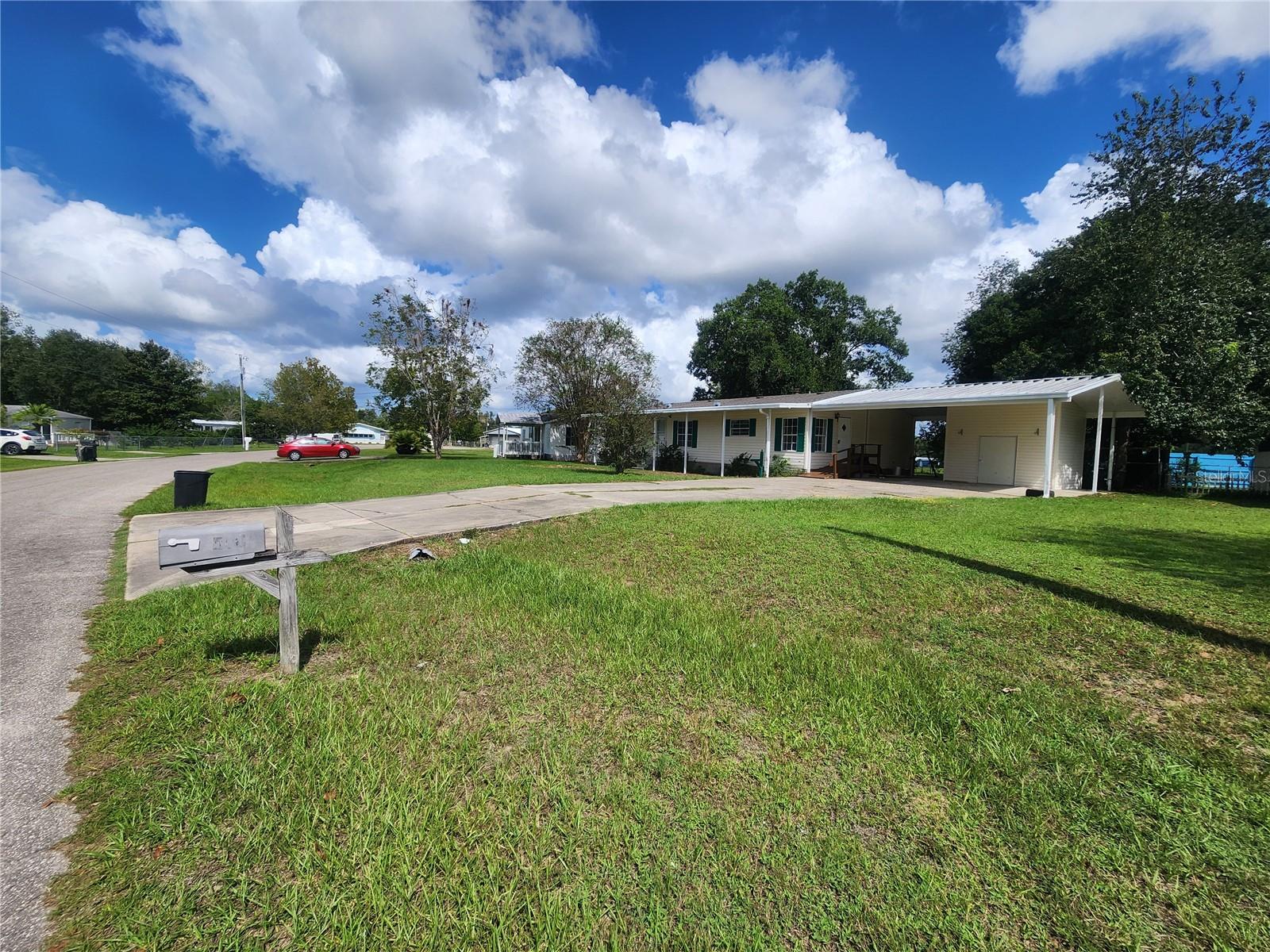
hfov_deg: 106.2
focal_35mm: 13
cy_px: 476
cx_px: 635
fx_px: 477
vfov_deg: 89.9
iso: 50
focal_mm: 2.2
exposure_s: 1/3092
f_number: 2.2
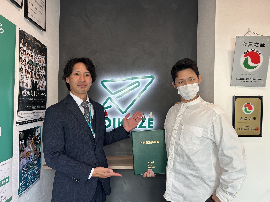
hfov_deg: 67.3
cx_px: 135
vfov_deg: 53.1
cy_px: 101
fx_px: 203
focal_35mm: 26
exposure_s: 1/104
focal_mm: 5.7
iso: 64
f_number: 1.5
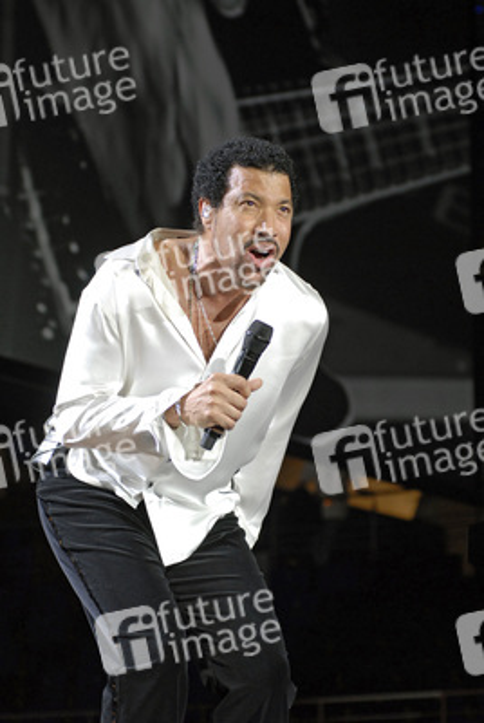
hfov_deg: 11.5
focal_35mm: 120
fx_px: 2411
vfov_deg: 17.0
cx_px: 242
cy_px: 362
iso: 400
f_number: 4.5
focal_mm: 80
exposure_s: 1/80
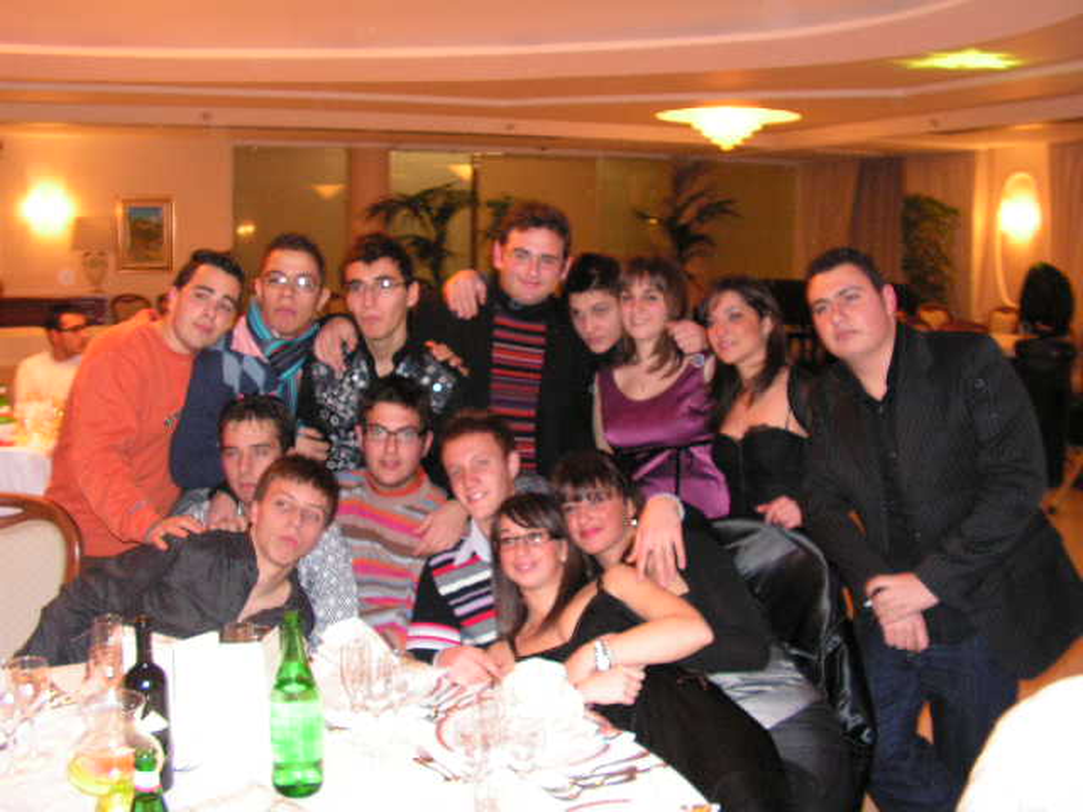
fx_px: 1126
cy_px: 406
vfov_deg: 39.7
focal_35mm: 36
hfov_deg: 51.4
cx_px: 542
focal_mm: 6
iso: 200
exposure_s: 1/40
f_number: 3.2
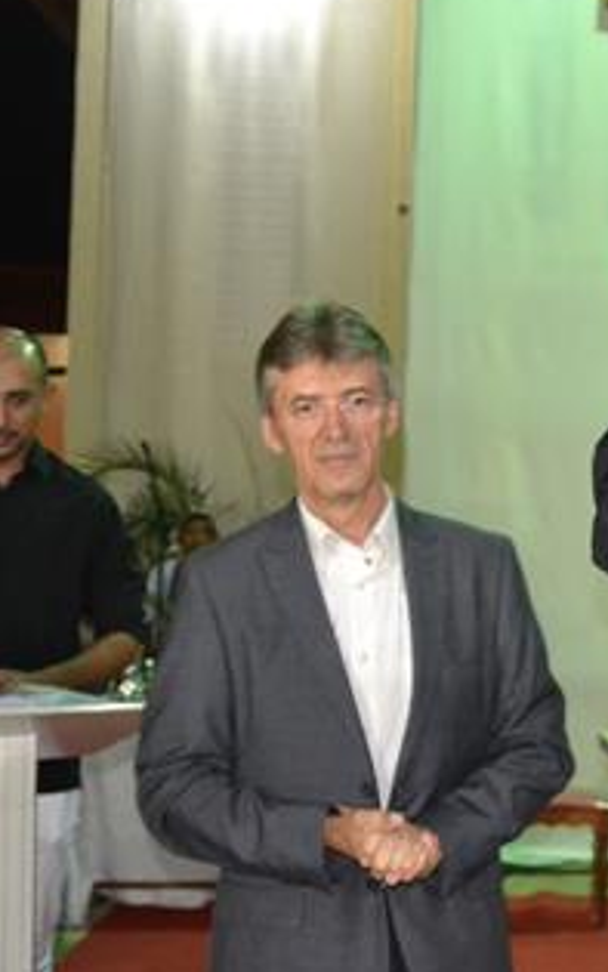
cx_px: 735
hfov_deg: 21.5
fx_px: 1484
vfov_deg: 36.3
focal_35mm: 56
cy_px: 514
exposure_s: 1/60
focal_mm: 18
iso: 2500
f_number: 3.5
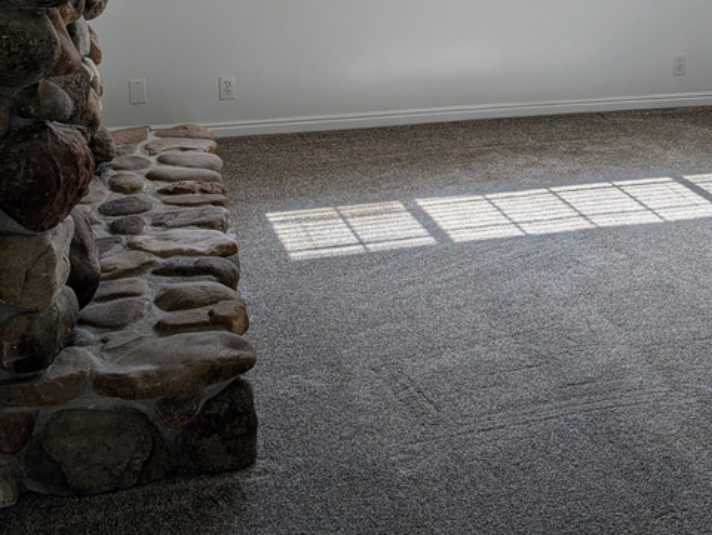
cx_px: 530
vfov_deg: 26.8
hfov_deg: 36.6
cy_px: -16
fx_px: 1050
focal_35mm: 51
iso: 24
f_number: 1.68
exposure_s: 1/420
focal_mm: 6.9
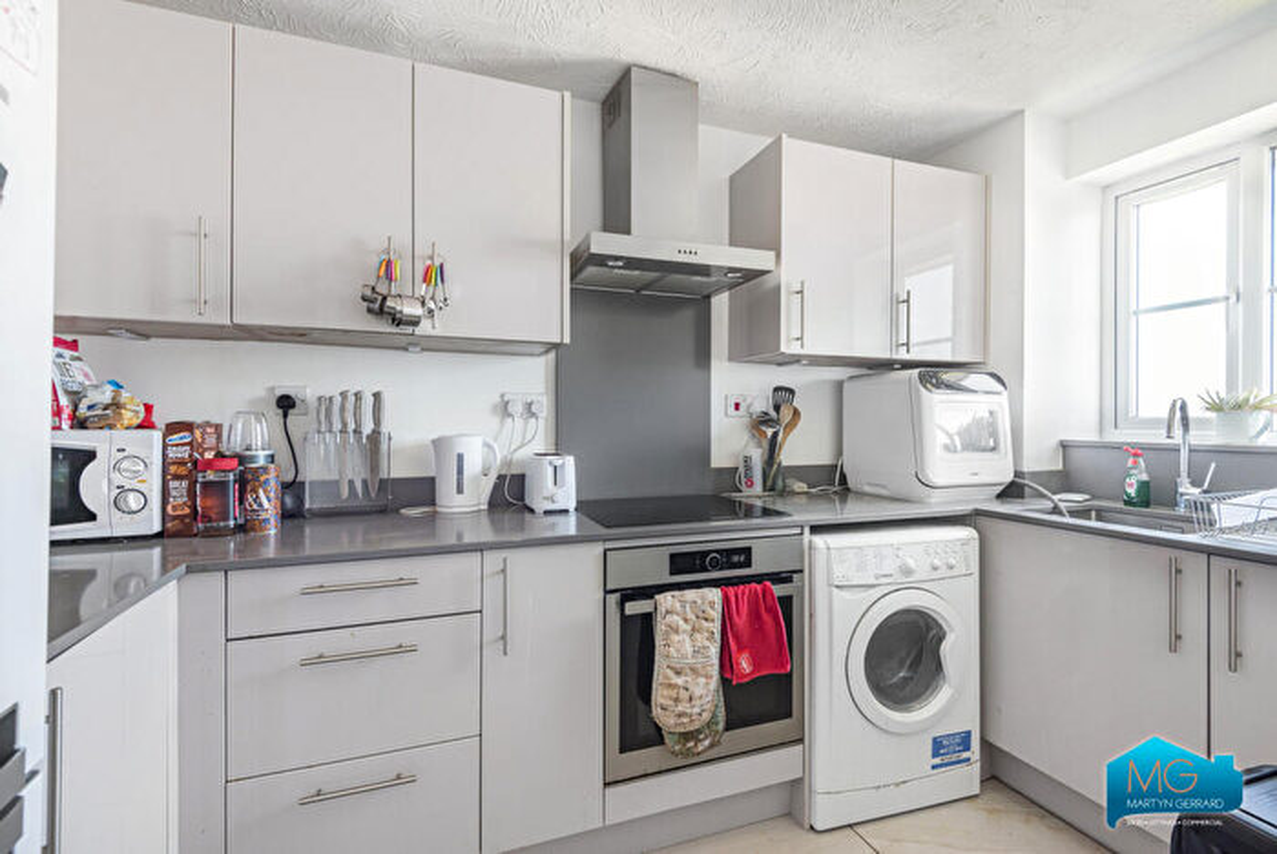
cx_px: 638
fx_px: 568
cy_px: 427
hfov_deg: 96.7
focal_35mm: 16
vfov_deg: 73.9
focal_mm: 16
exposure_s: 1/40
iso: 800
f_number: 8
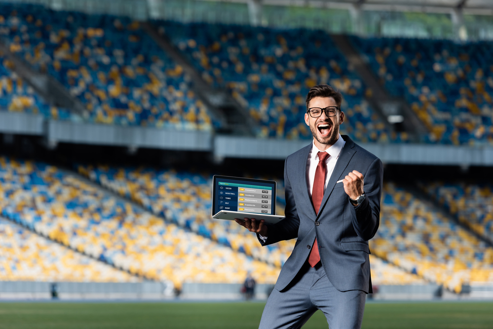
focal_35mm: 140
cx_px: 246
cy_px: 164
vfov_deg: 9.8
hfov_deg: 14.6
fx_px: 1918
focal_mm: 140
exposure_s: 1/1000
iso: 125
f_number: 4
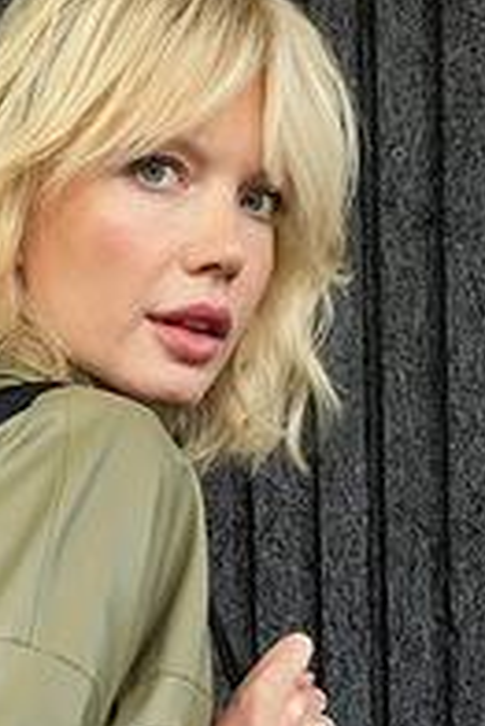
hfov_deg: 16.0
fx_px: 1694
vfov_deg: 21.0
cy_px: 1046
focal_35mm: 84
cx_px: 15
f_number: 5.6
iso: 1000
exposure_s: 1/160
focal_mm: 19
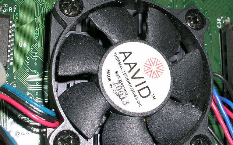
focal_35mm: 74
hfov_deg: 27.9
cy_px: 77
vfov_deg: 17.6
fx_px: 470
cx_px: 117
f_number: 6.3
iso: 50
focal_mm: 10.5
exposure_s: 1/60.1
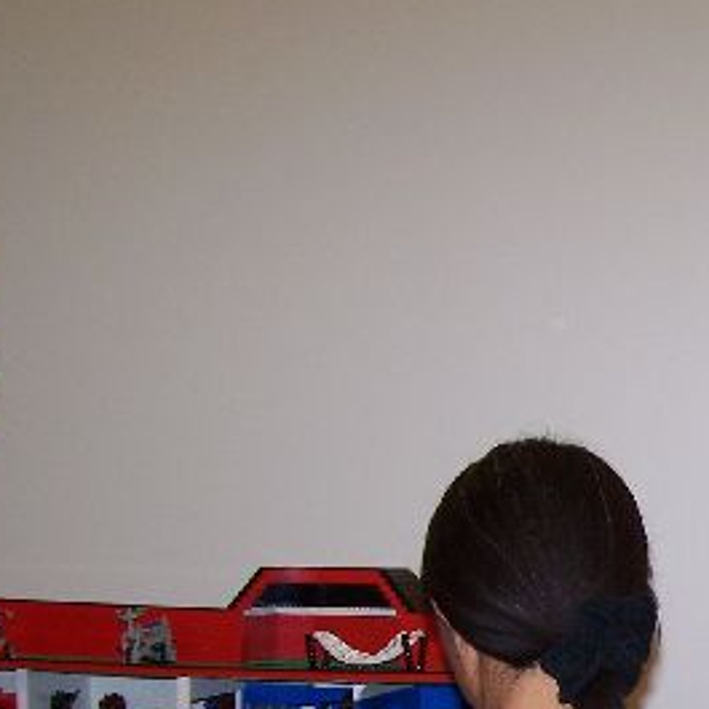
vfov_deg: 20.7
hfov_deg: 20.0
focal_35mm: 82
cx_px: 829
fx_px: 1900
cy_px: 637
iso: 140
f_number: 2.8
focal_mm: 6.3
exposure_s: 1/60
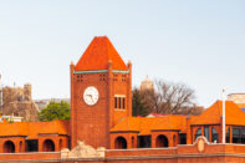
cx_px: -204
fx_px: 4787
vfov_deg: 1.9
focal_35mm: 704
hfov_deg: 2.9
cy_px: 139
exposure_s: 1/13
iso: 100
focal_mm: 190
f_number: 11
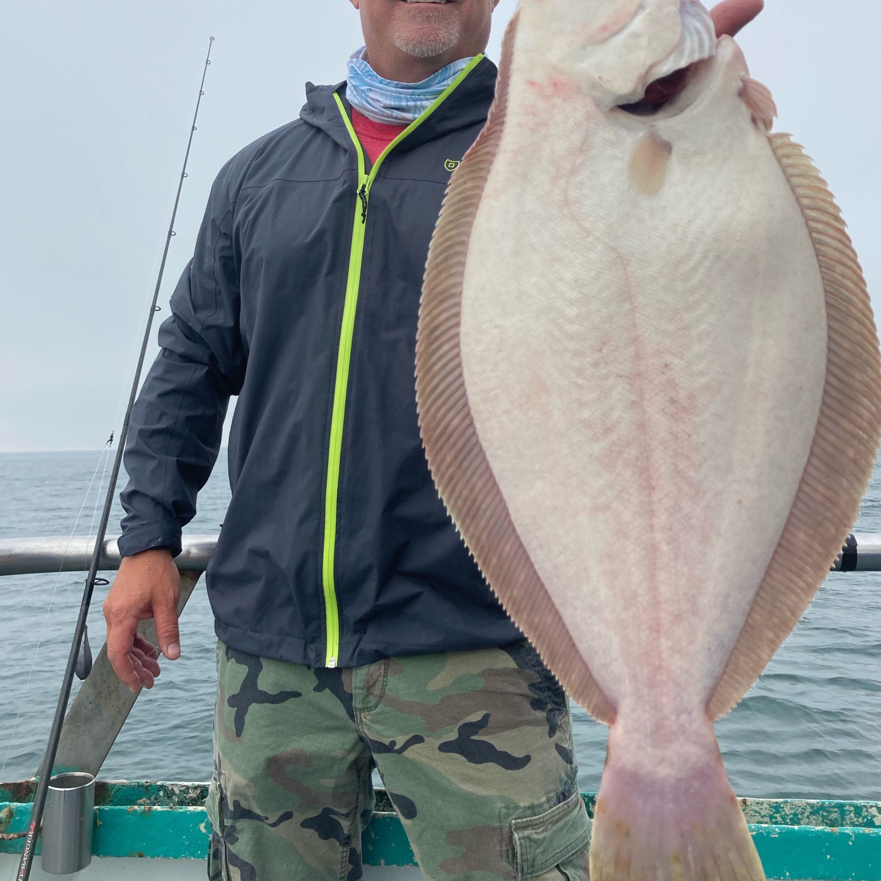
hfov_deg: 48.5
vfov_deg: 48.0
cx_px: 443
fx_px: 979
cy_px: 331
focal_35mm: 34
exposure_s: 1/1736
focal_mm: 3.99
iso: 20
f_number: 1.8
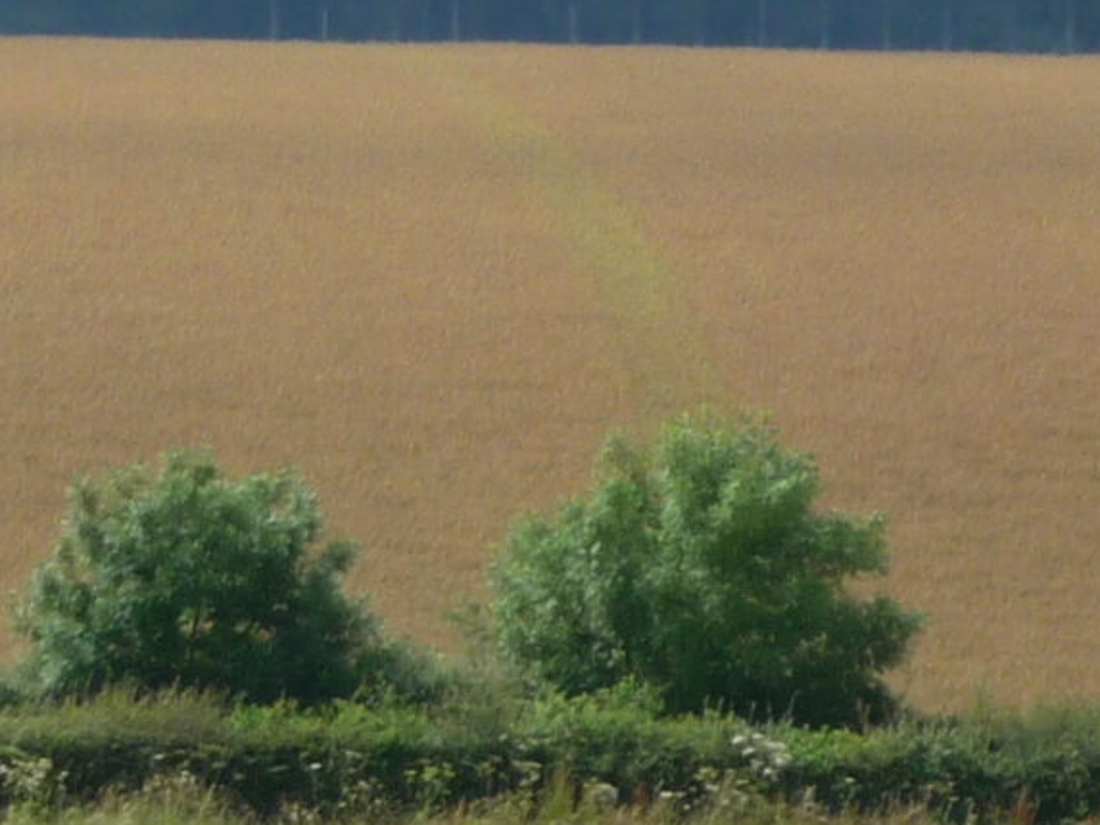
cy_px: 1337
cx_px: -875
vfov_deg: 3.3
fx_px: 14207
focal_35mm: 447
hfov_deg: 4.4
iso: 100
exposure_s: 1/320
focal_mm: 16.5
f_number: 5.1
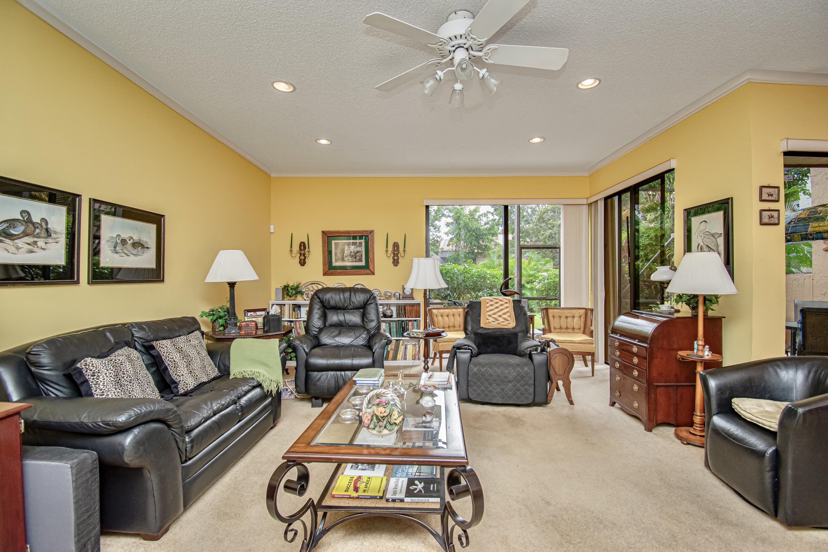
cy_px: 276
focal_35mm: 15
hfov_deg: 100.4
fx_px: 345
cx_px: 414
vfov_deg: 77.3
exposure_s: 1/80
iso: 800
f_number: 4.5
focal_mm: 10
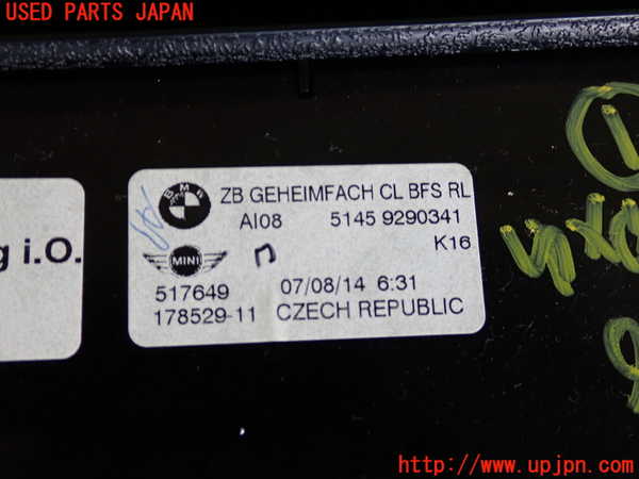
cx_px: 320
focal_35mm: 44
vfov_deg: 32.9
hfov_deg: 42.9
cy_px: 240
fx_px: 812
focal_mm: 7.84
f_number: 2.9
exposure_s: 1/40
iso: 200
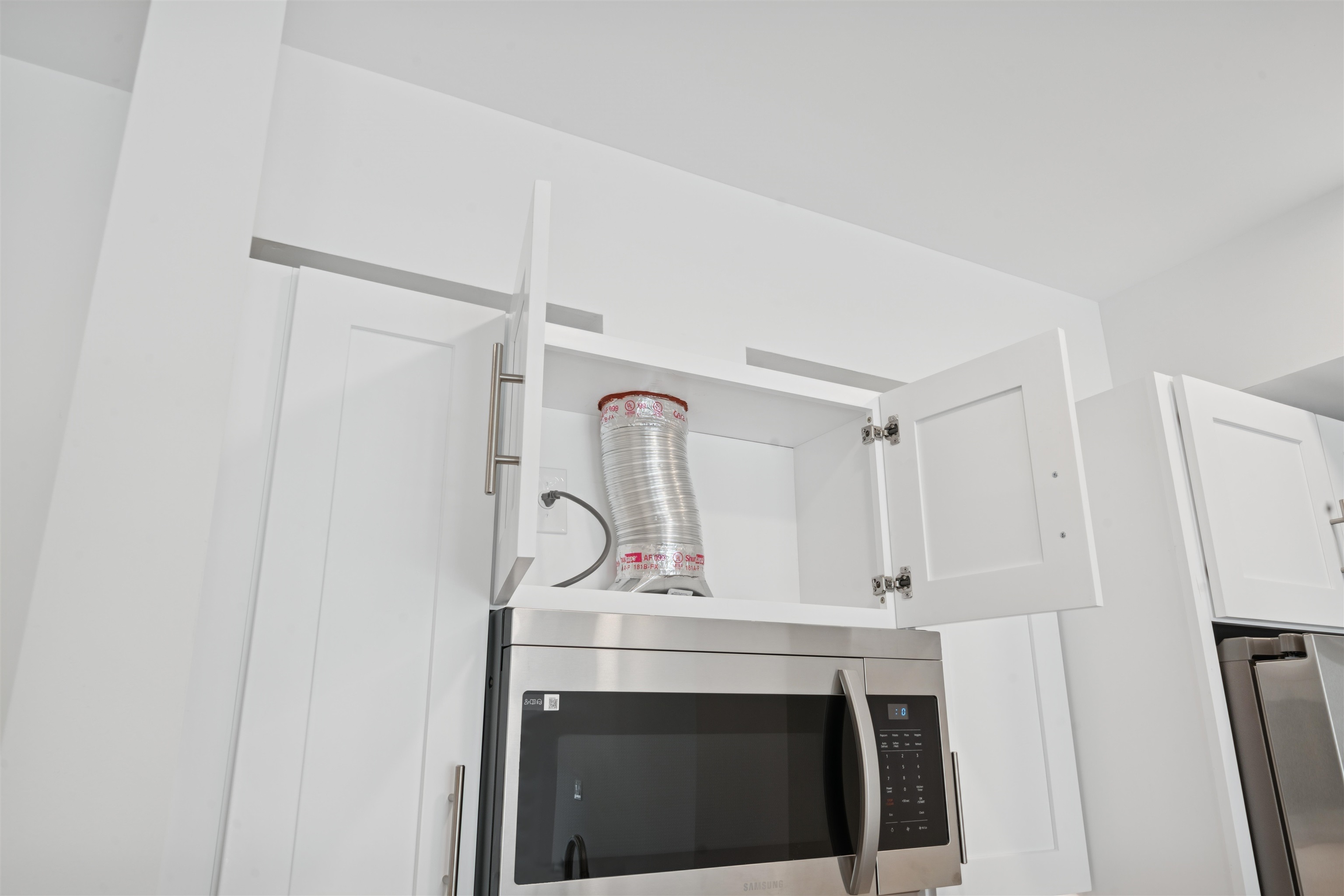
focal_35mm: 24
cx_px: 672
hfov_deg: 73.7
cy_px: 448
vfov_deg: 53.1
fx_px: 896
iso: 200
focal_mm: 24
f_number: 11
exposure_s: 1/25
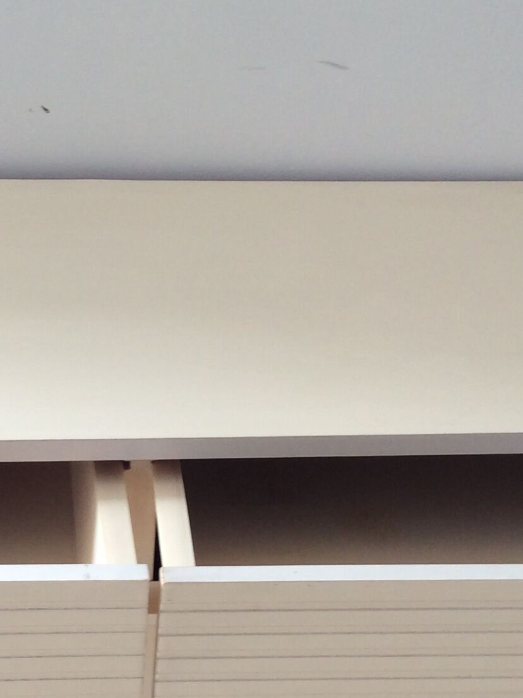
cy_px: 462
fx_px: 1511
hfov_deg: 19.6
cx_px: 162
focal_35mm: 75
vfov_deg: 25.9
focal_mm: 3.3
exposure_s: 1/25
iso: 40
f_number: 2.4
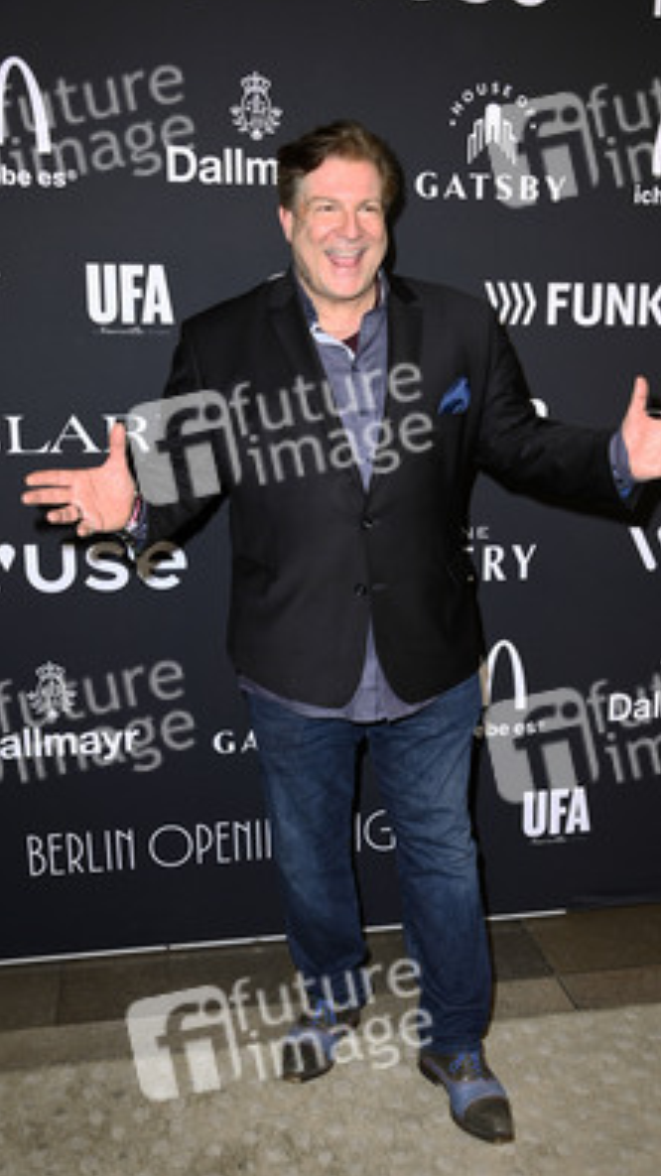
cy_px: 584
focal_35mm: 36
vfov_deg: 55.3
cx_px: 366
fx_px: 1122
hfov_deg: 32.8
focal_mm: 34
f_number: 5.6
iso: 500
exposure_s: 1/250
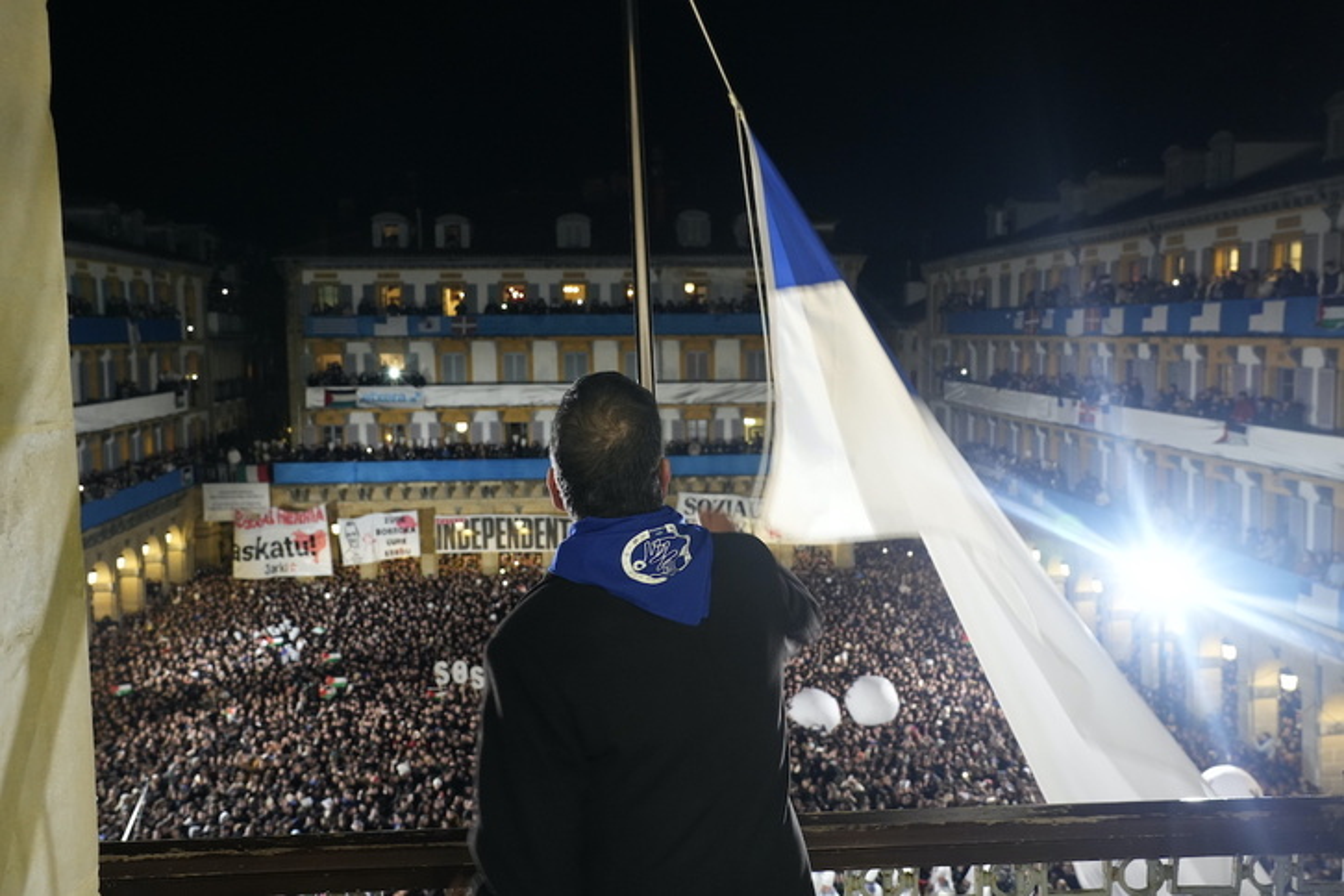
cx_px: 672
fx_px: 1120
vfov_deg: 43.6
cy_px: 448
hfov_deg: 61.9
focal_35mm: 30
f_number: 5.6
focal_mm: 30
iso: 3200
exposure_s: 1/50
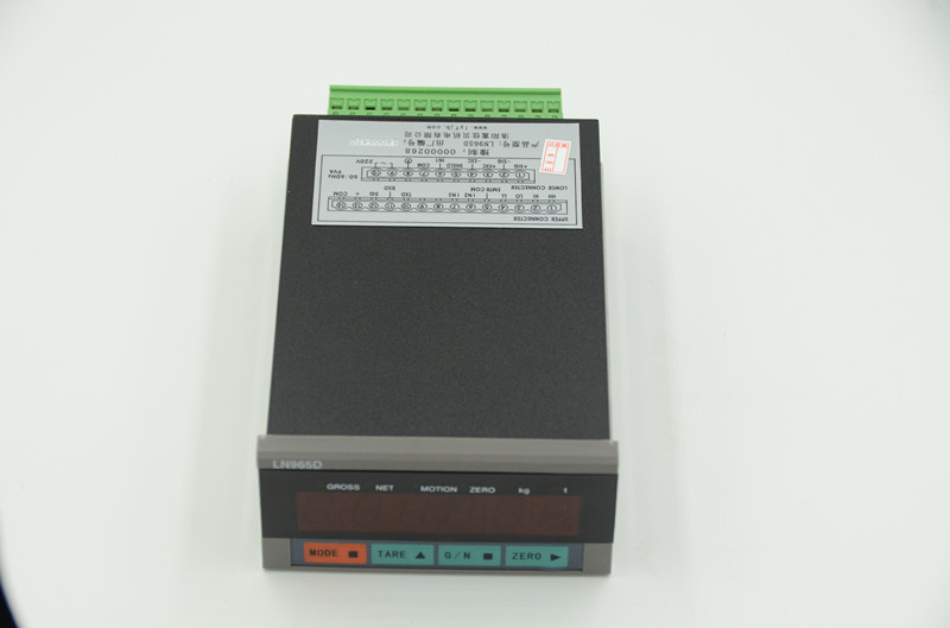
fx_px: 2961
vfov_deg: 12.1
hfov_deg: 18.2
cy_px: 314
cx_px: 475
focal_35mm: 112
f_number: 7.1
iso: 800
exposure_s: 1/640
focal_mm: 75
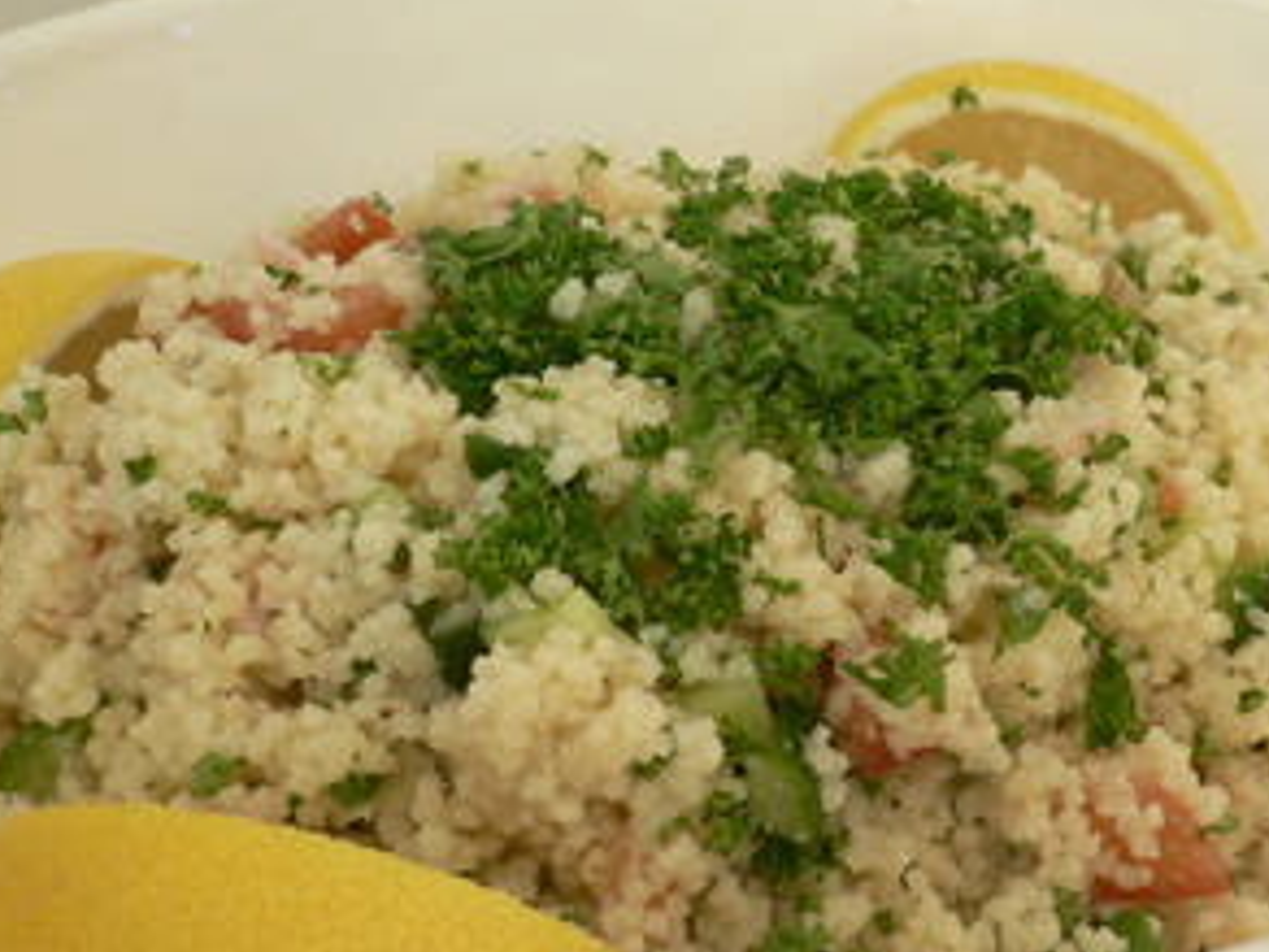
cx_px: 791
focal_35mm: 60
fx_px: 2200
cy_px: 519
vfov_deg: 24.4
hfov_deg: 32.0
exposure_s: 1/80
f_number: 2.8
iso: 100
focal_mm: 5.8
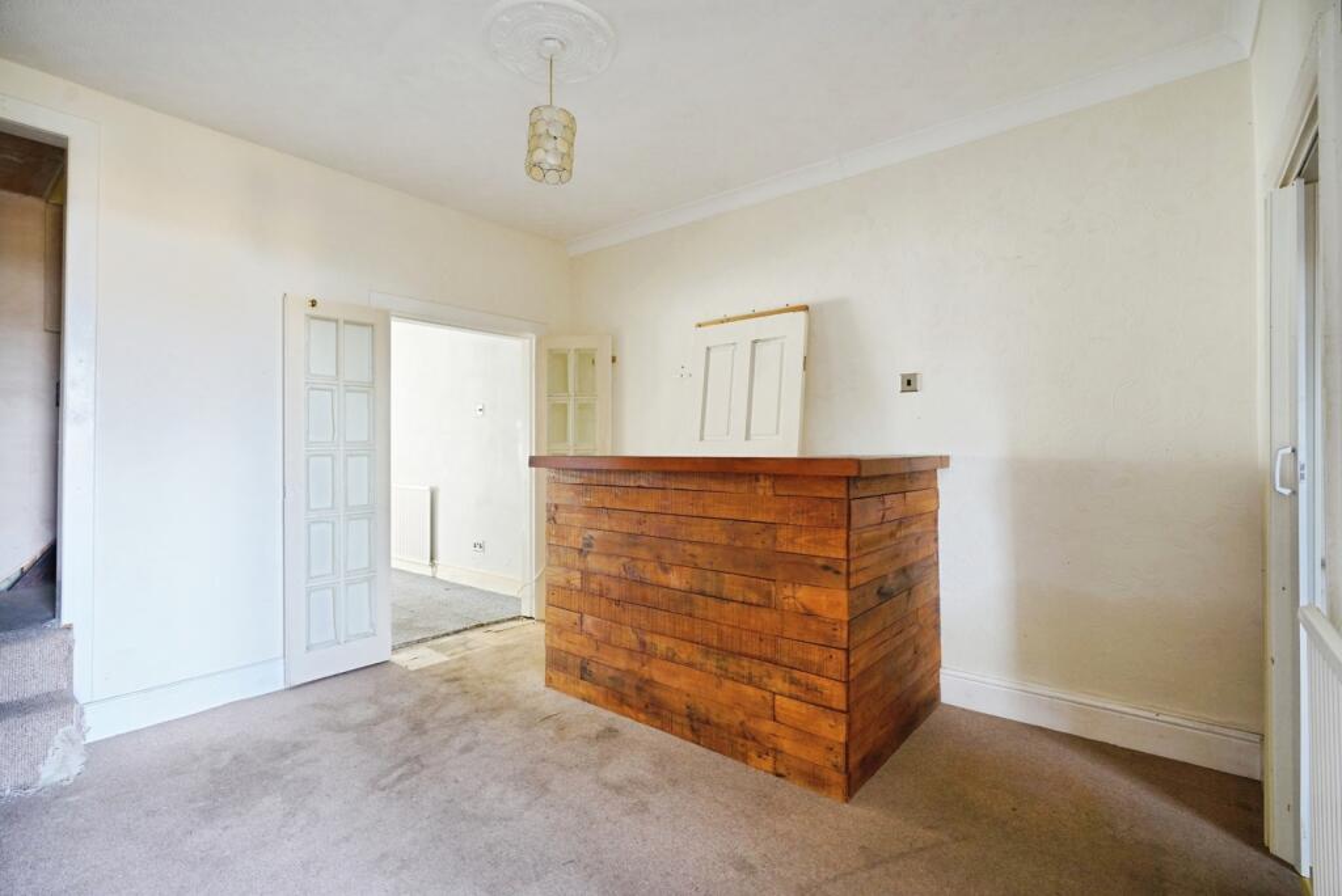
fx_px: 597
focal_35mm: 16
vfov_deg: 73.8
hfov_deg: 96.7
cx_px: 671
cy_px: 448
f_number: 7.1
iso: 1250
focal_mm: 16
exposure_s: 1/20
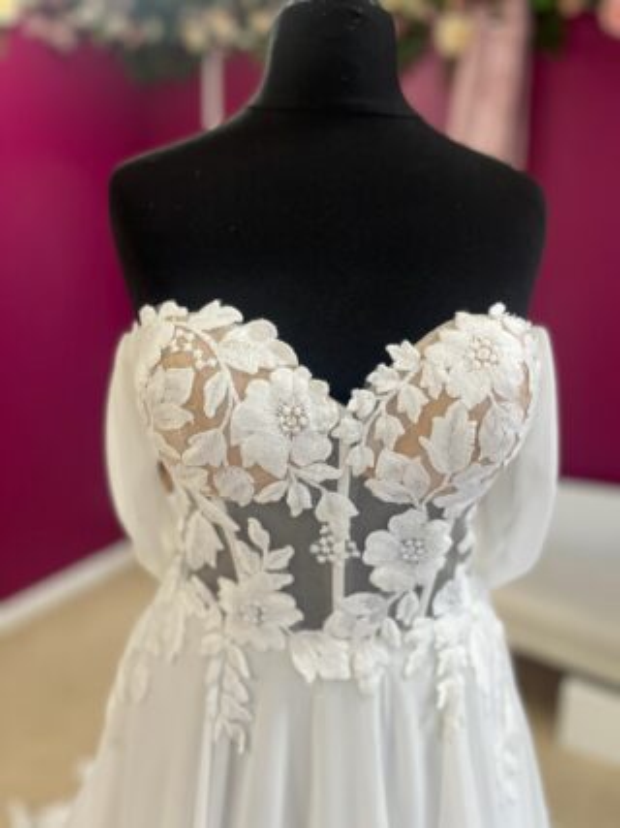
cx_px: 310
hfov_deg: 53.0
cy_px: 414
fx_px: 621
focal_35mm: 26
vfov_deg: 67.3
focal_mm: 5.1
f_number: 1.6
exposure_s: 1/100
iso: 100
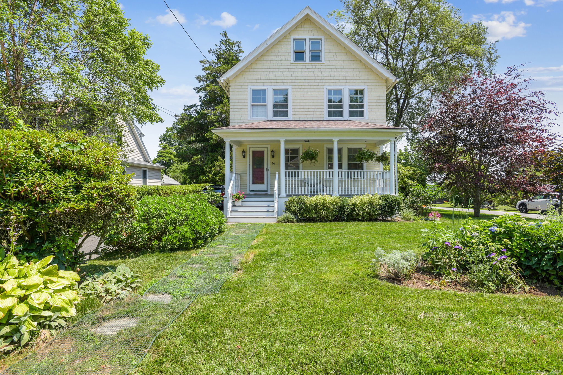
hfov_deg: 93.3
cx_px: 282
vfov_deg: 70.4
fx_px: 266
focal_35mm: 17
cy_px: 188
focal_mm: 17
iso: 400
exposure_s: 1/500
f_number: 11
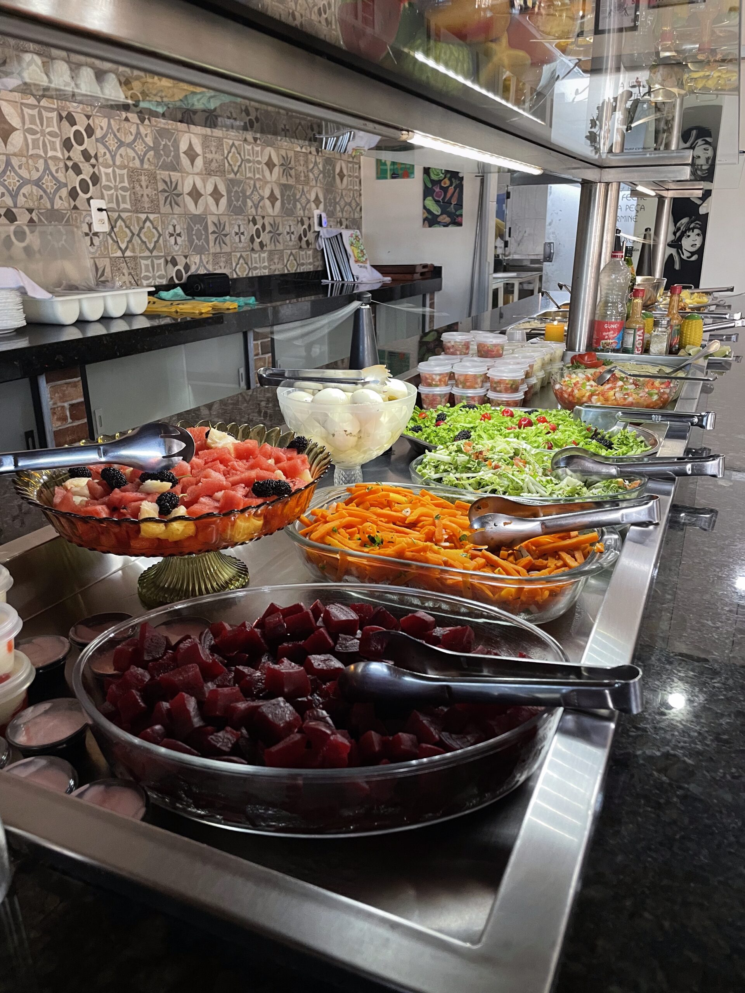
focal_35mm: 26
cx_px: 372
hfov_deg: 53.1
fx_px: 746
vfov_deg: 67.3
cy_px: 496
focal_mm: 4.2
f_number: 1.6
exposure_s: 1/60
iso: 80
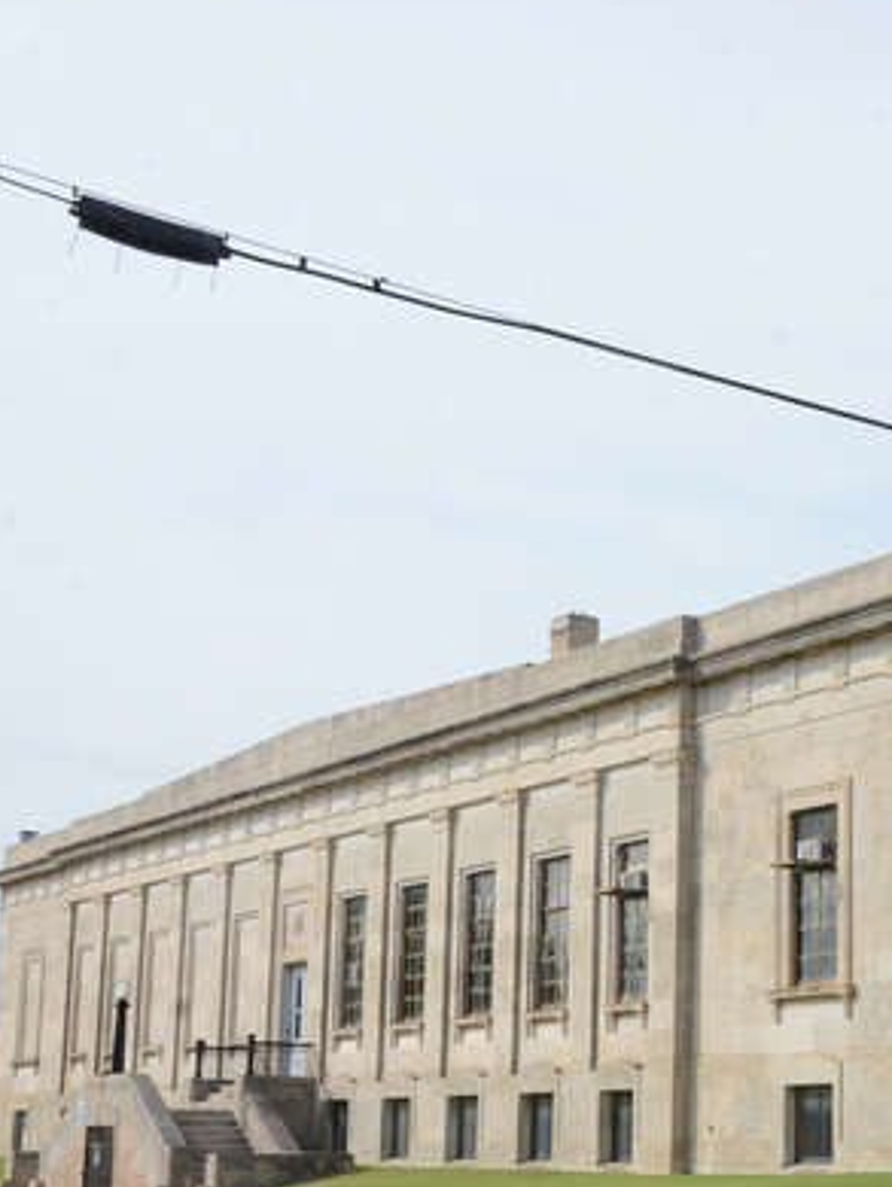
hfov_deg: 22.1
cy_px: 715
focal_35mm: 62
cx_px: 1038
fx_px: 2127
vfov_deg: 31.1
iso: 500
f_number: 16
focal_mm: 21
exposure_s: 1/320
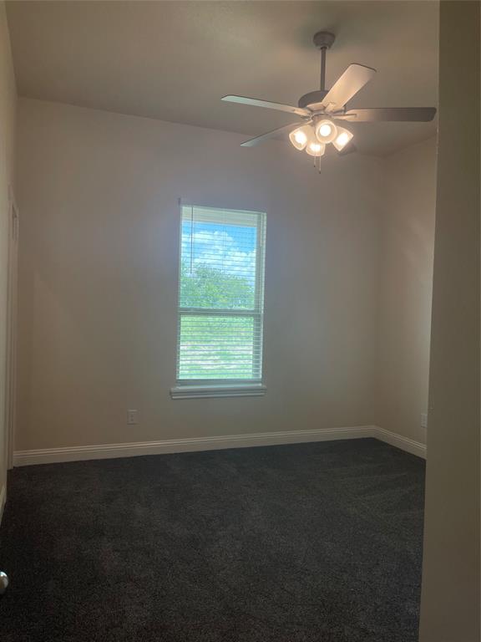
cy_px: 321
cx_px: 240
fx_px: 463
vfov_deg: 69.4
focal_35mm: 25
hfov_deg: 54.9
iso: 32
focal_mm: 5.1
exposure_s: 1/305
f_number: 1.6
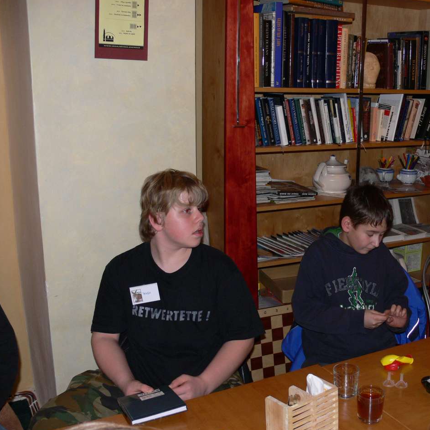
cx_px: 288
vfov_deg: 40.0
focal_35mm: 42
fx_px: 590
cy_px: 215
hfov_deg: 39.5
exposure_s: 1/30
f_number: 2.8
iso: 100
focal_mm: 7.4
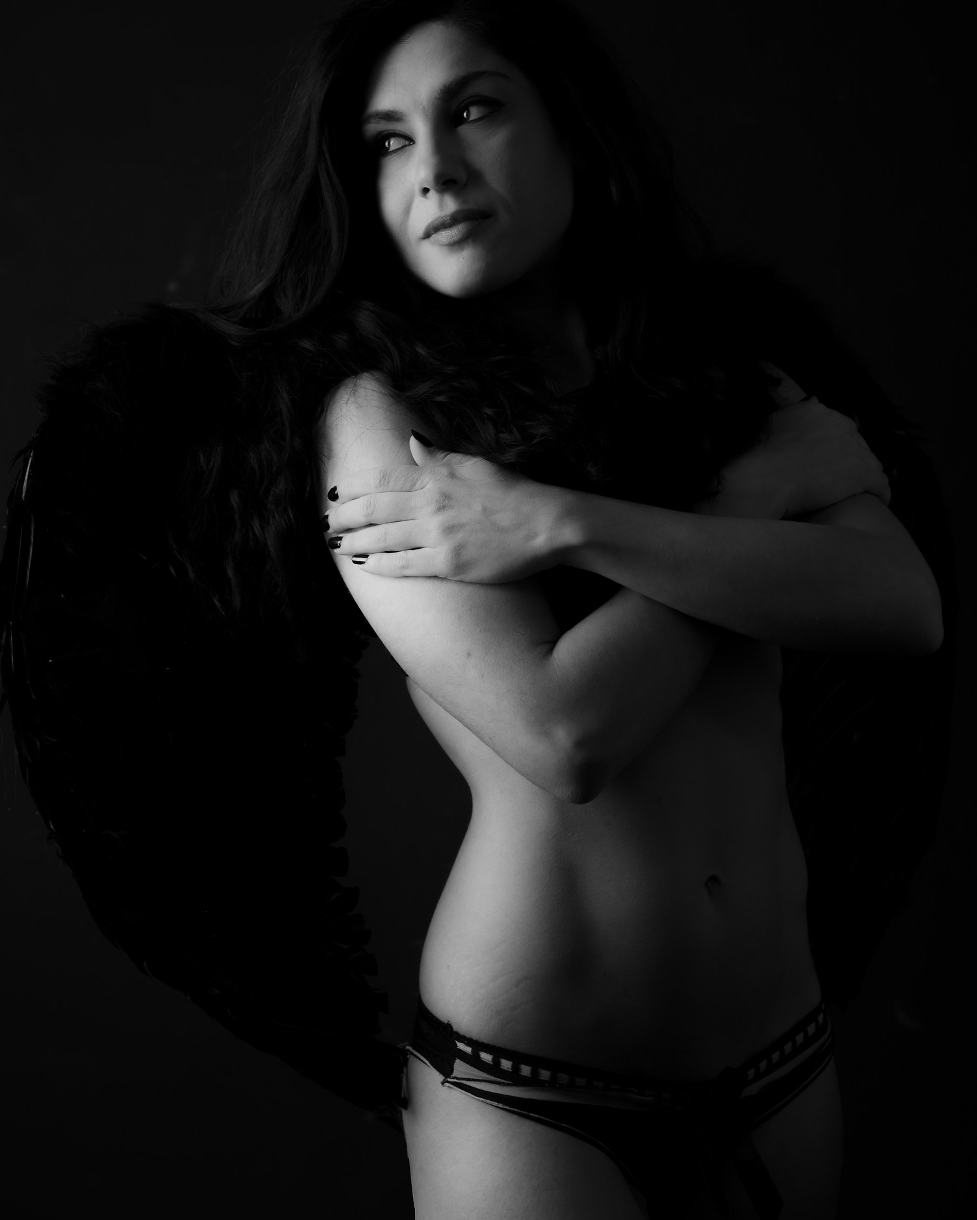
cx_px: 479
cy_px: 590
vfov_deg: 22.7
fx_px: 3036
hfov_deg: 18.3
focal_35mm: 84
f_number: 7.1
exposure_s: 1/100
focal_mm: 70
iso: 100
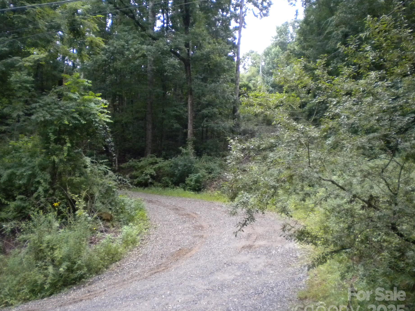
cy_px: 157
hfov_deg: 47.8
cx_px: 191
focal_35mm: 39
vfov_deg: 36.8
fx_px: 467
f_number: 3.1
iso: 400
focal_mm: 6.3
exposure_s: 1/402
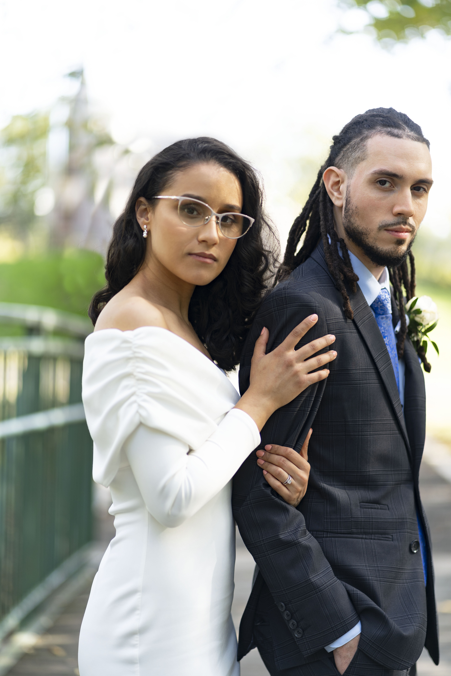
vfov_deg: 23.9
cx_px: 226
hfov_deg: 16.1
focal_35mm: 85
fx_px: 1597
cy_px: 338
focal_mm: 85
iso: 160
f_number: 1.8
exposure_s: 1/500
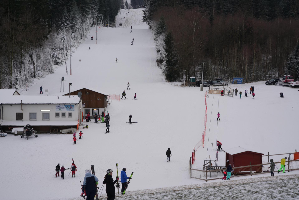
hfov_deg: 33.9
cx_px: 150
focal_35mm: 59
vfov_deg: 23.0
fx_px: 490
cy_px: 100
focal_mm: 59
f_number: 5.6
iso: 100
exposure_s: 1/100
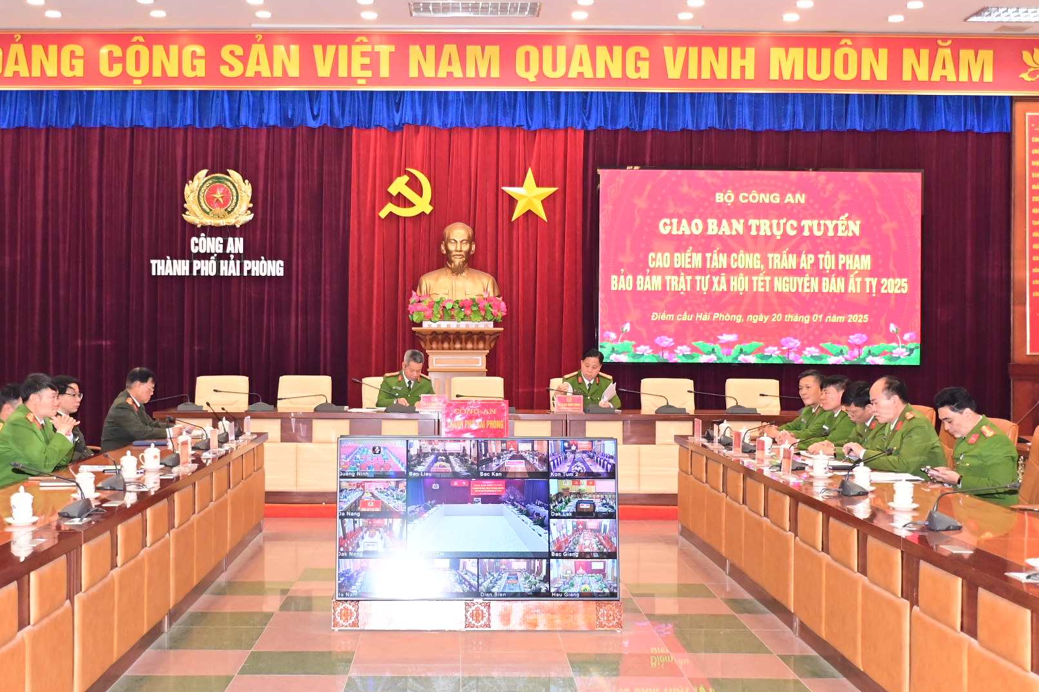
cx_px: 470
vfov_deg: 27.5
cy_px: 354
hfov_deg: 40.3
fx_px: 1414
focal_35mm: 49
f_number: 4
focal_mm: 27
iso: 2500
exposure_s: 1/200
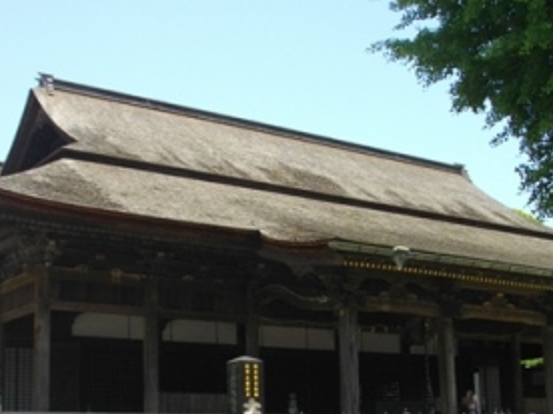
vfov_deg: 25.2
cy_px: 243
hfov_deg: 33.2
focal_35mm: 58
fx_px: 927
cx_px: 297
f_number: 2.9
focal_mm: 5.7
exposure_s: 1/640
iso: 100
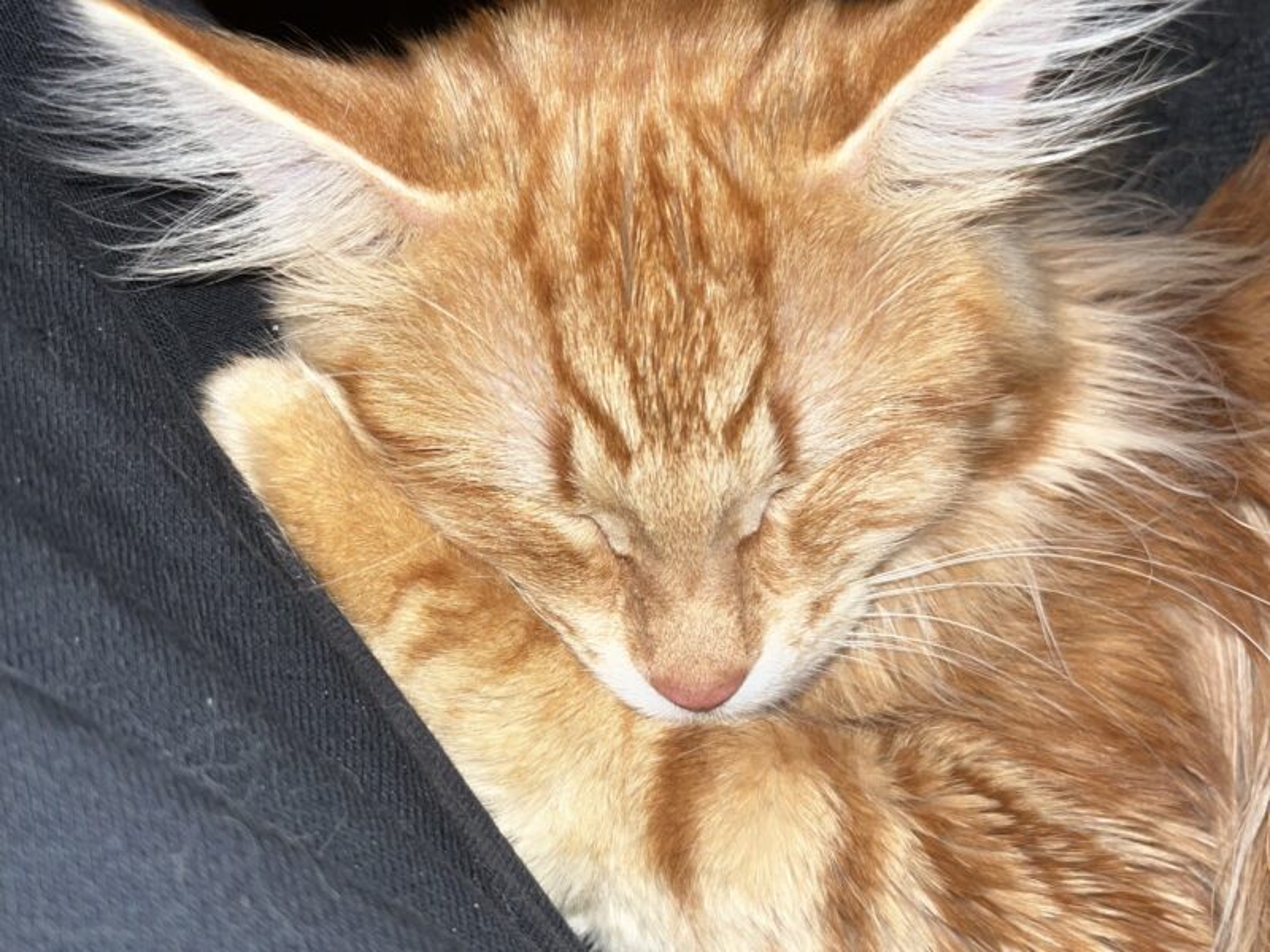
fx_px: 954
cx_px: 635
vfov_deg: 53.1
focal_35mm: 26
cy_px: 476
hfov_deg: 67.3
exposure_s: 1/4
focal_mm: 5.1
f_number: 1.6
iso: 32
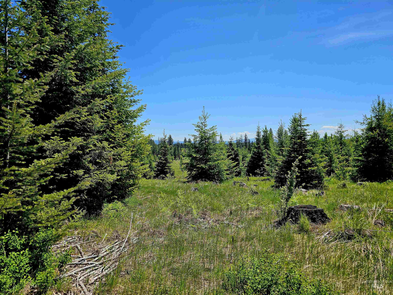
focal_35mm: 23
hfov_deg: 73.9
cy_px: 148
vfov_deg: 58.9
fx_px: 261
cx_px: 196
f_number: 1.7
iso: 10
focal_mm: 6.3
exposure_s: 1/909
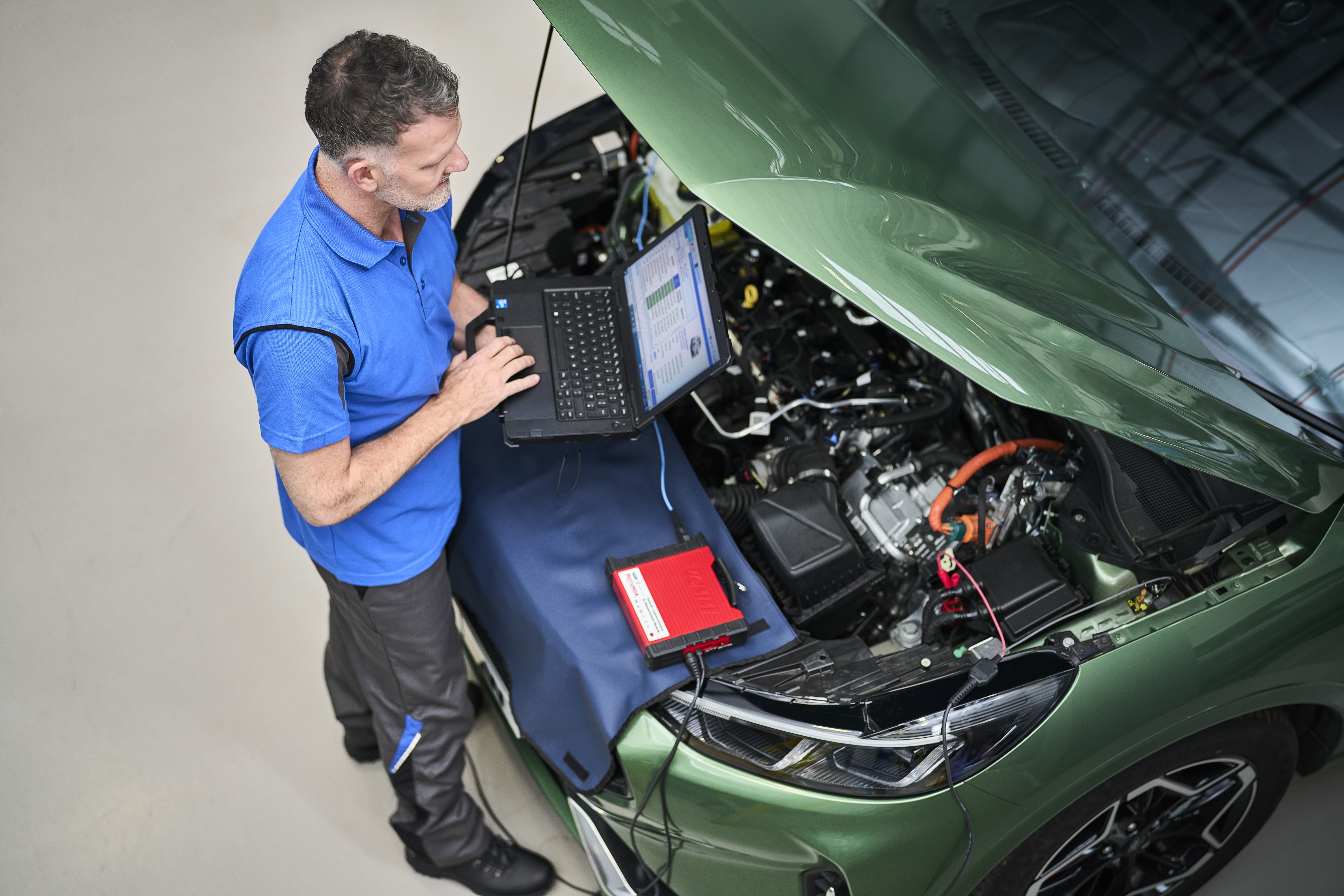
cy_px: 448
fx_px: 1867
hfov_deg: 39.6
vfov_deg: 27.0
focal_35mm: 50
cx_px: 672
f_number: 1.8
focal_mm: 50
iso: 400
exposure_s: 1/200
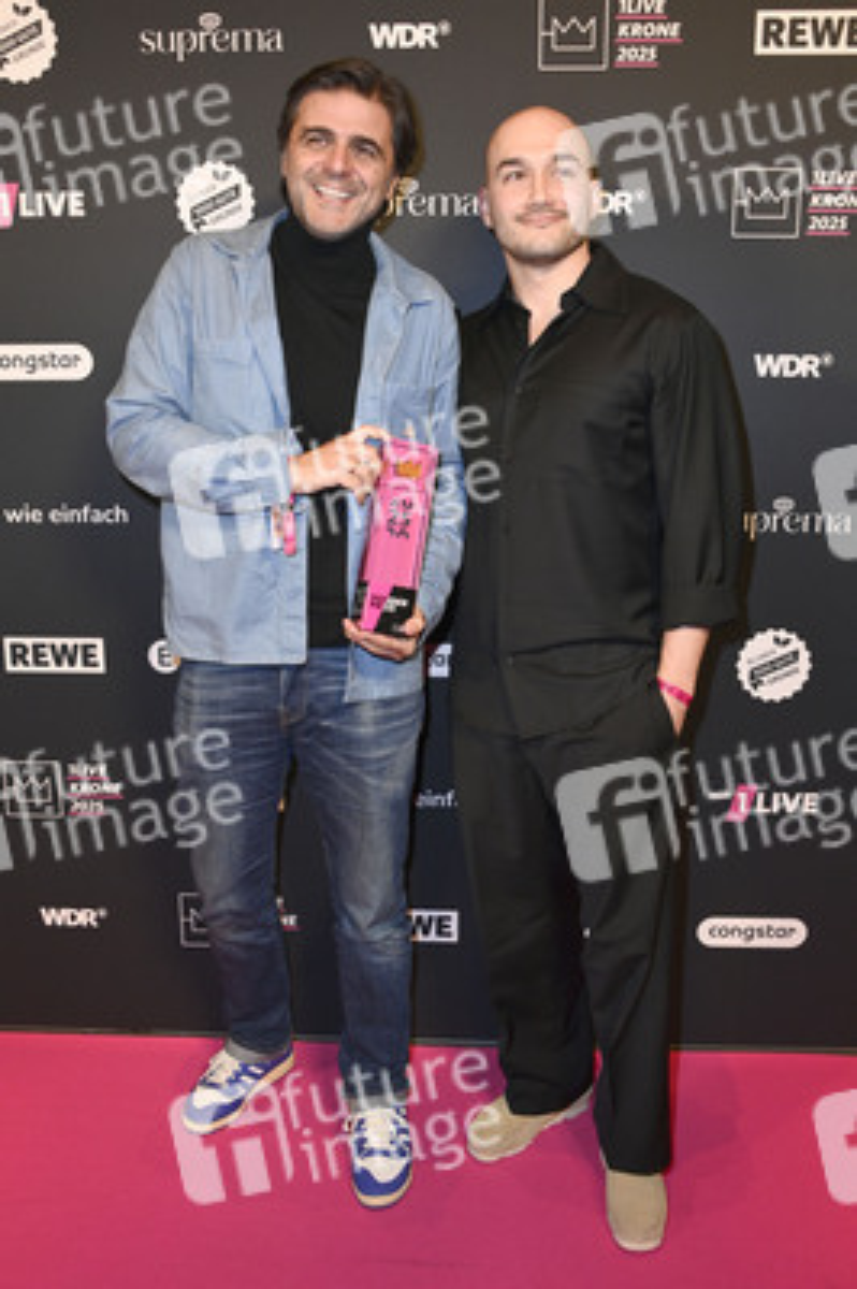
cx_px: 428
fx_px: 1145
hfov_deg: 41.0
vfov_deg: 58.8
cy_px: 644
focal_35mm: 32
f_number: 5
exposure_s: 1/200
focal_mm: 32
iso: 2000
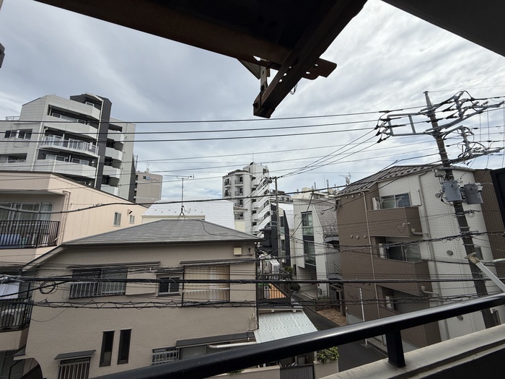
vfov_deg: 85.7
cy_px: 190
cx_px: 252
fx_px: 204
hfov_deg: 102.1
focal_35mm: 14
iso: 50
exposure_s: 1/4149
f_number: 2.2
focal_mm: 2.22
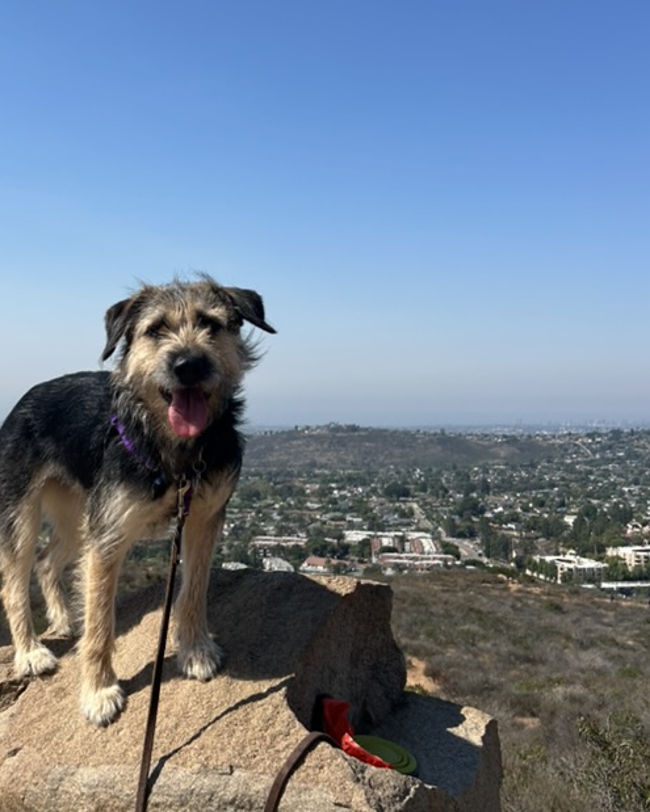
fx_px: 1010
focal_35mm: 42
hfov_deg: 35.0
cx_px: 173
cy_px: 399
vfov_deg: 43.8
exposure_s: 1/5587
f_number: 1.5
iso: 50
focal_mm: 5.7
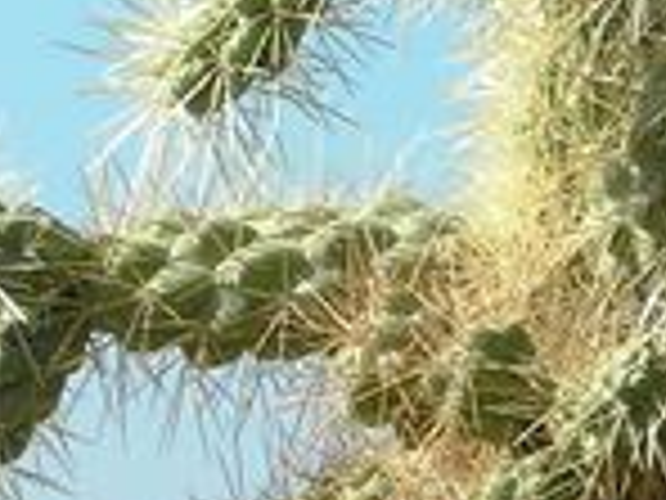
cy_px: 333
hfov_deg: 3.2
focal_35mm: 625
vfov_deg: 2.4
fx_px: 12025
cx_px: 180
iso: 50
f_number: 5.3
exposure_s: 1/293
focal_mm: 19.2
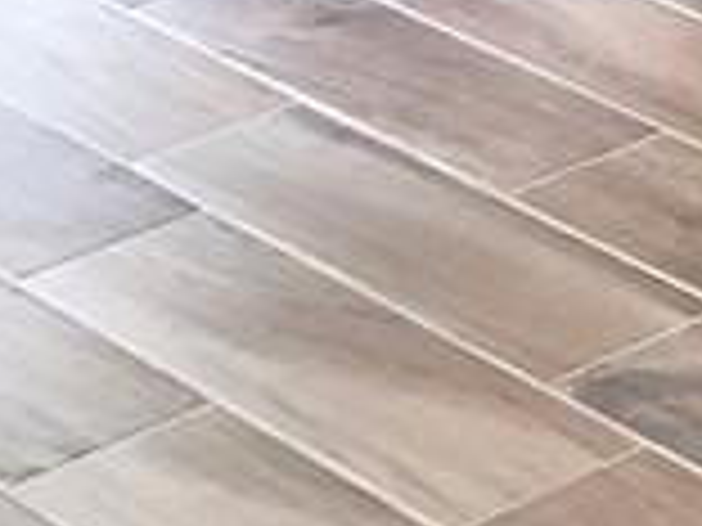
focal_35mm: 184
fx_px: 3731
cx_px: 2077
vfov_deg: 7.6
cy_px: -681
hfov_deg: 8.9
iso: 50
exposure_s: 1/15
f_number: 1.8
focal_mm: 3.99
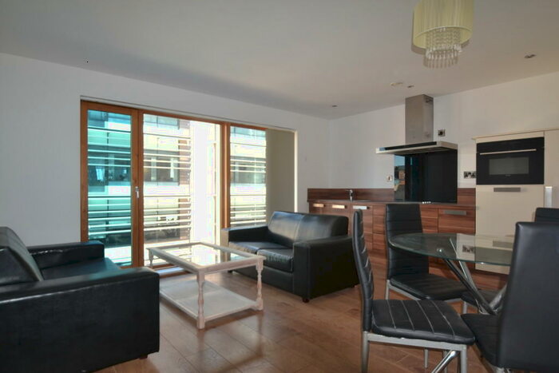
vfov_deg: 63.2
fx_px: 303
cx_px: 280
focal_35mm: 20
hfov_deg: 85.4
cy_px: 186
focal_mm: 13
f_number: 4
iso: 250
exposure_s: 1/125
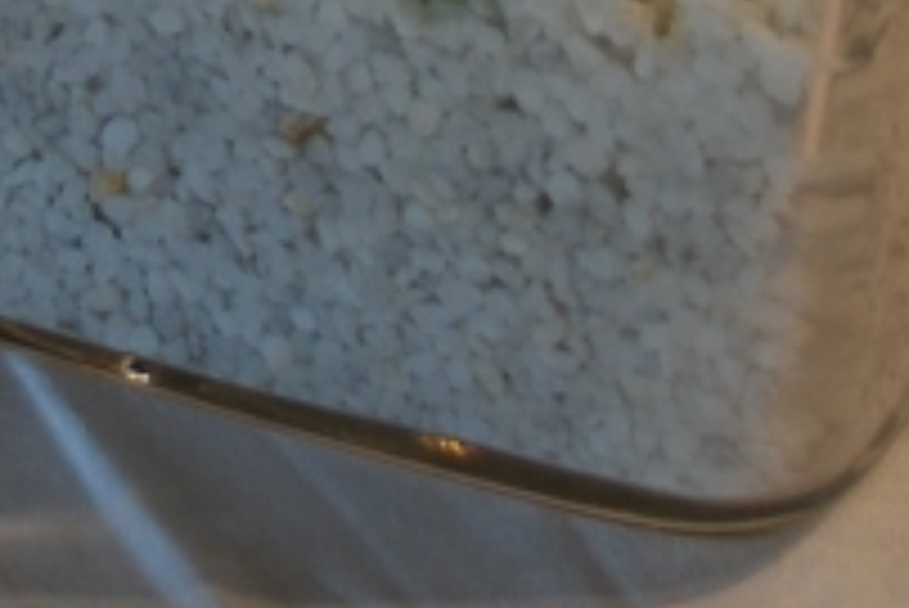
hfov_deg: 9.7
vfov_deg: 6.3
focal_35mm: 208
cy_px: -777
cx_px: -306
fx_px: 5256
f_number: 4.5
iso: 200
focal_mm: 28
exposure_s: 1/40
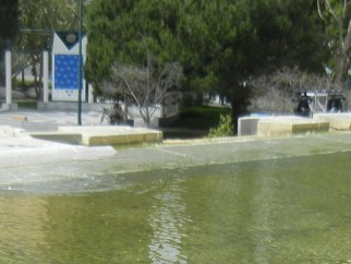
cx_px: 167
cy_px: 382
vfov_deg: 13.1
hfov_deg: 18.2
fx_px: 1096
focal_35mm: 108
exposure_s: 1/267
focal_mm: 6.2
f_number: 7.2
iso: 160
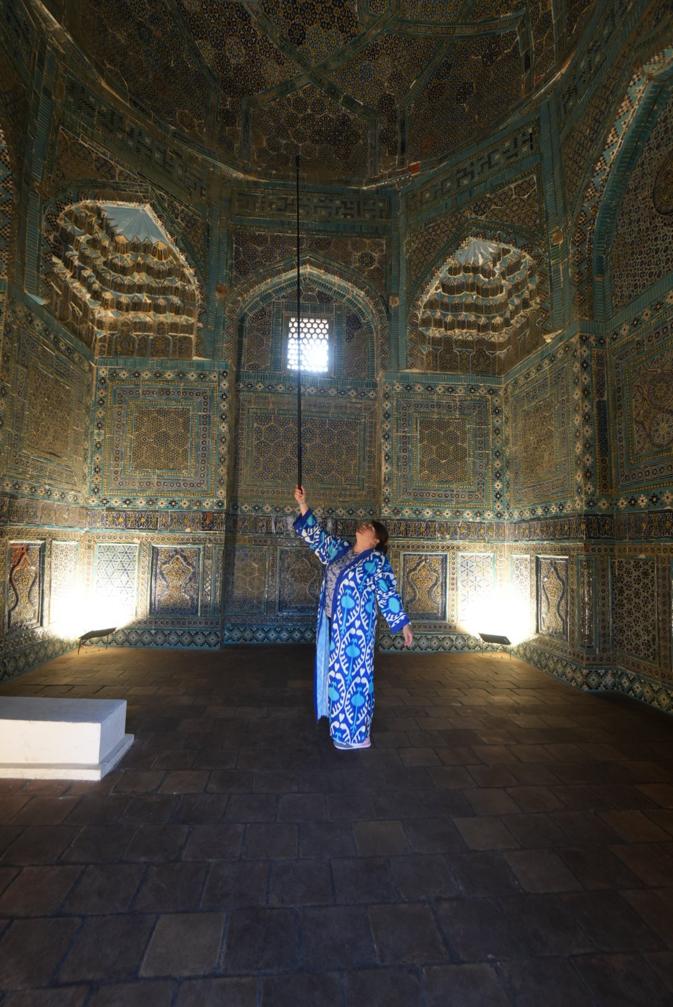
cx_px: 336
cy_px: 504
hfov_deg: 77.4
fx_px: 420
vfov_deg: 100.4
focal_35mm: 15
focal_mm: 10
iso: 640
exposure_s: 1/30
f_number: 4
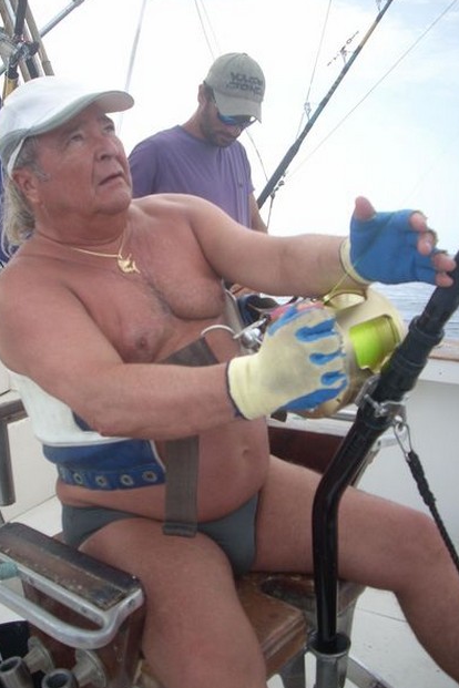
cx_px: 217
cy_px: 345
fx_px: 746
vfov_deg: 49.6
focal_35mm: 39
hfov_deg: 34.2
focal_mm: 6.2
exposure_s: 1/402
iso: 64
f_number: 2.8
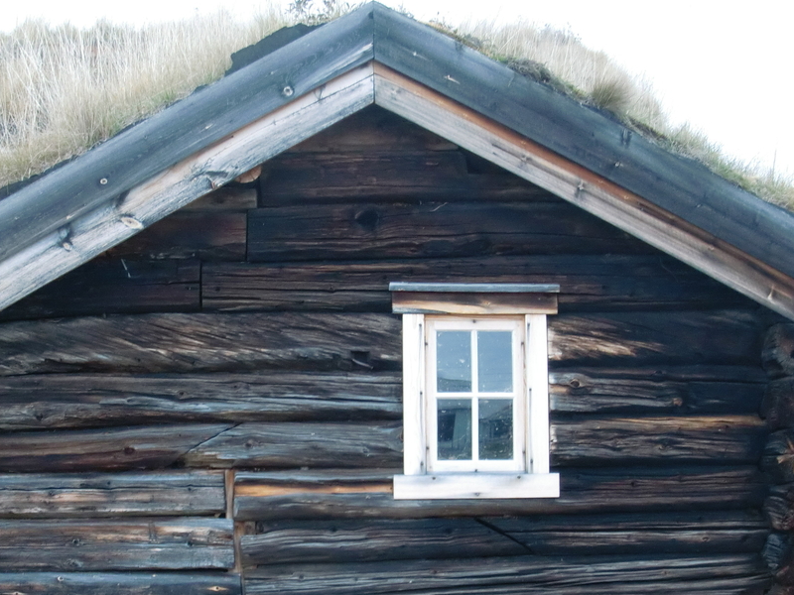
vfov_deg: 25.5
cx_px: 346
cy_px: 416
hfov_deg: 33.7
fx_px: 1307
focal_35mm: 57
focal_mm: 6.66
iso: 200
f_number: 3.9
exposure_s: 1/60
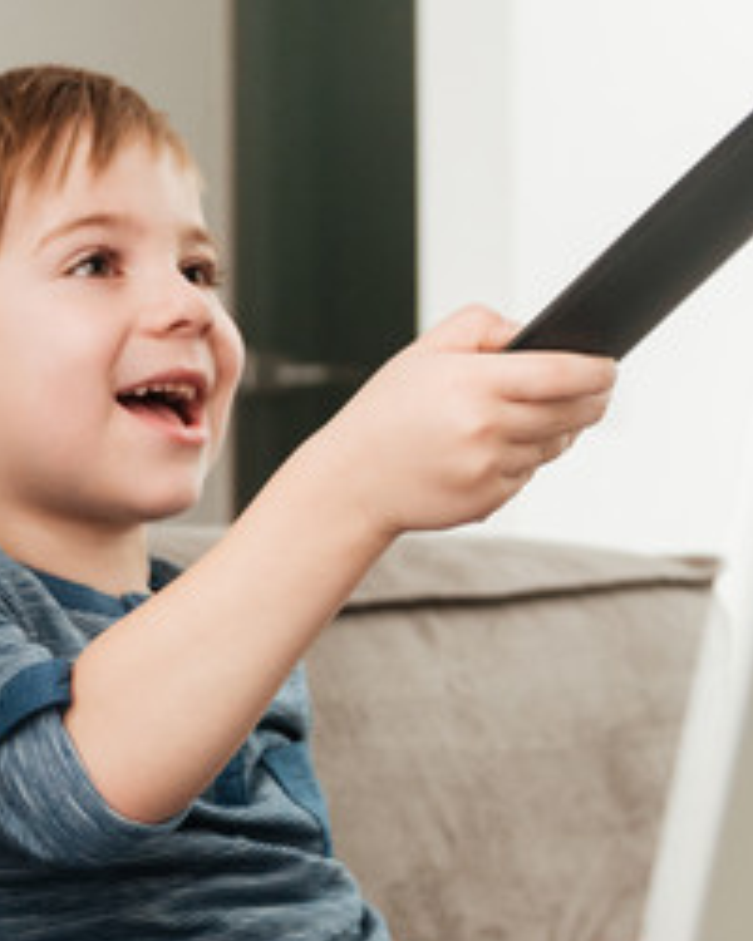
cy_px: 589
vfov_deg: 17.6
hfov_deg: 13.9
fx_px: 3036
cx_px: -26
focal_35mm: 109
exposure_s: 1/160
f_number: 2.8
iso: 800
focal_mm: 29
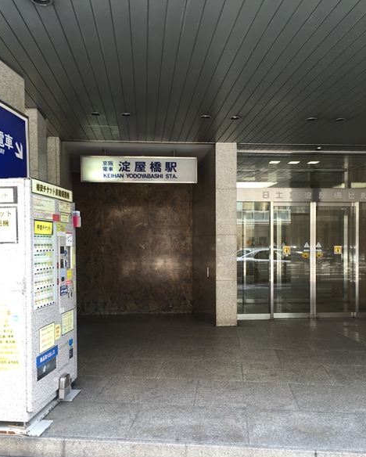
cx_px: 180
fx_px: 419
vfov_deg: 57.1
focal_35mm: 31
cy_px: 250
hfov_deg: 47.2
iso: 32
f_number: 2.2
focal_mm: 4.15
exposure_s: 1/60
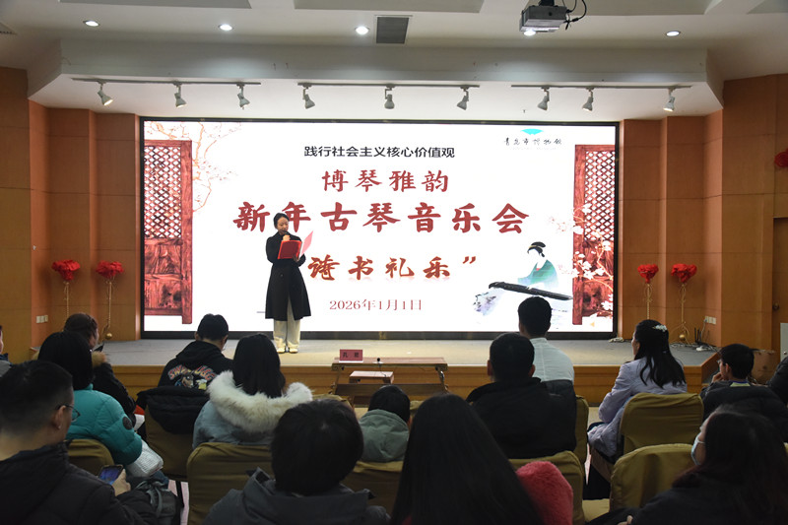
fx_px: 700
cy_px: 262
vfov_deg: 41.1
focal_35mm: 32
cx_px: 394
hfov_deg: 58.7
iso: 3200
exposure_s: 1/60
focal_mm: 32
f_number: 9
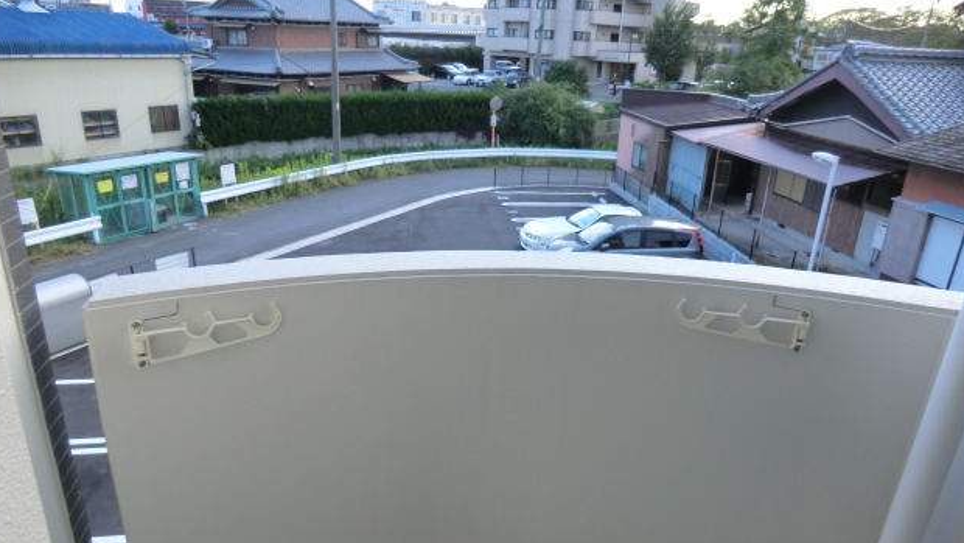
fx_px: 690
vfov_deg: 42.4
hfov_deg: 69.9
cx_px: 480
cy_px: 361
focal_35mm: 27
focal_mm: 4.3
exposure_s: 1/80
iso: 80
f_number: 3.2
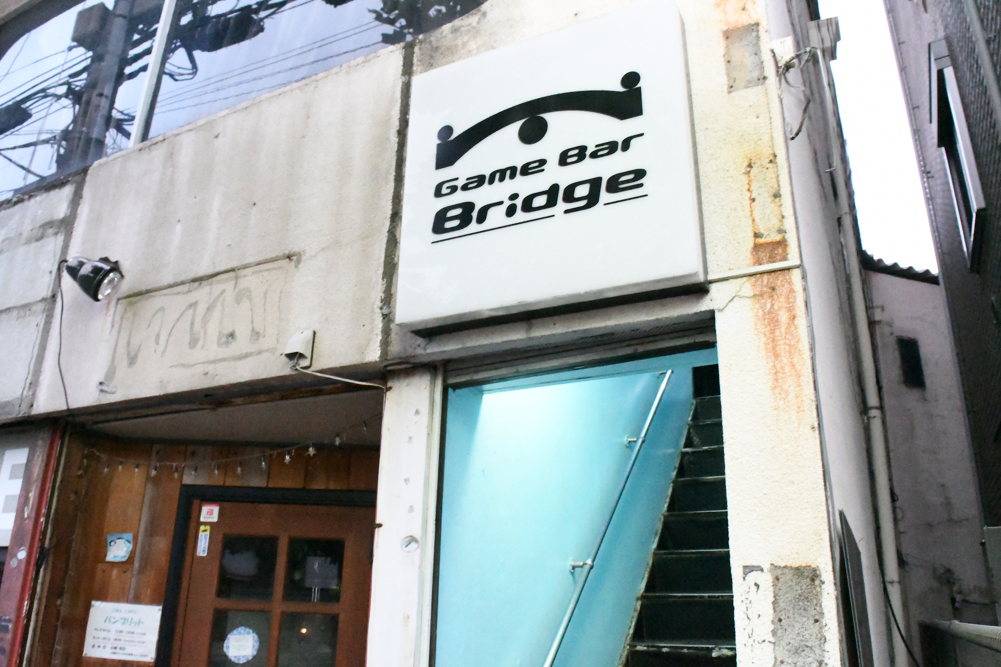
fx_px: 751
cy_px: 334
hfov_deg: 67.4
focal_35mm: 27
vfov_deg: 47.9
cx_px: 500
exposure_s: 1/60
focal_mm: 18
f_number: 8
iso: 28800
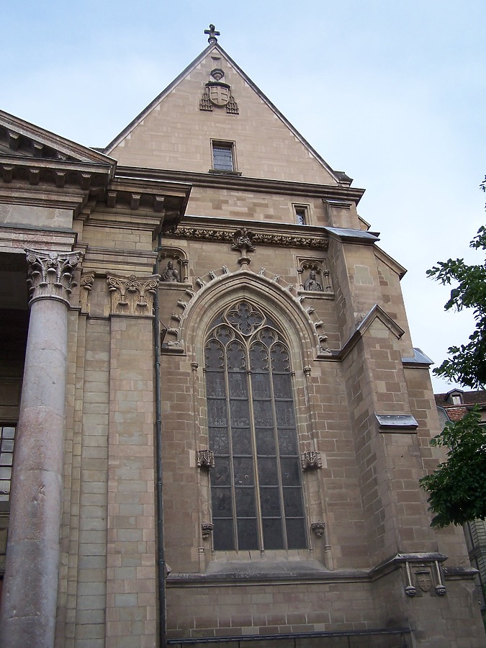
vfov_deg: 49.0
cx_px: 243
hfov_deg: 37.7
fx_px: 711
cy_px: 324
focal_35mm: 38
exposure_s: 1/180
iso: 80
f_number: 2.8
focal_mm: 6.3
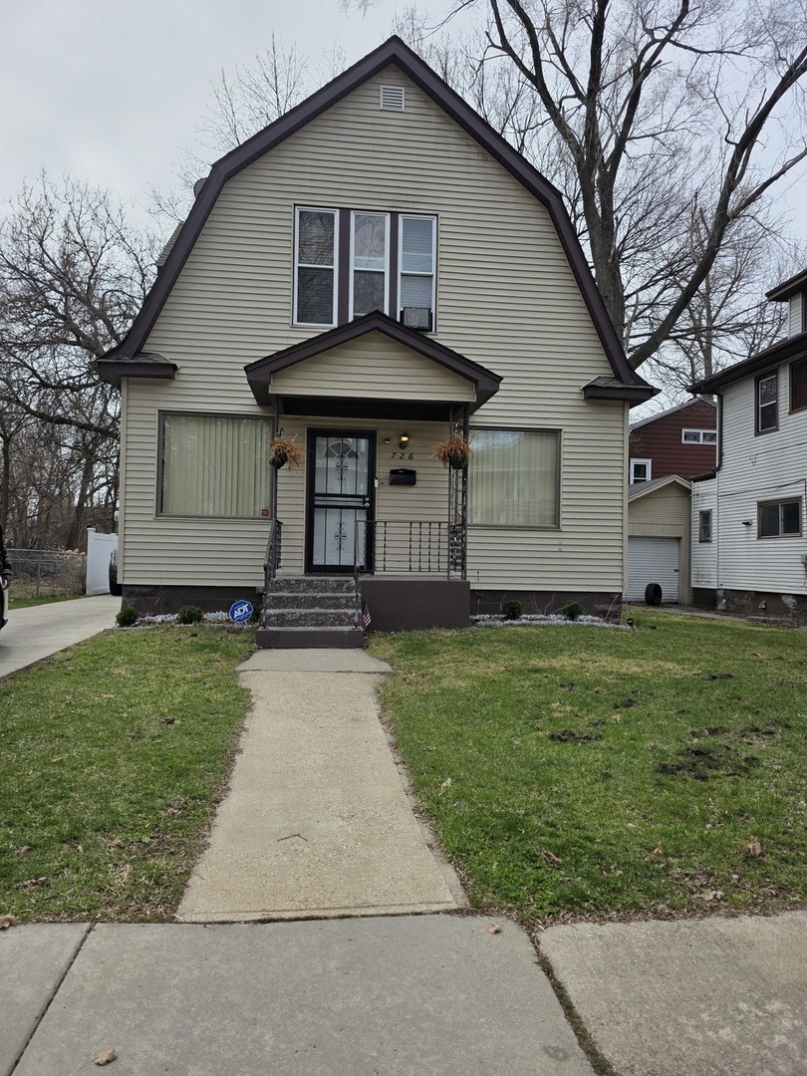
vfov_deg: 73.9
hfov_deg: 58.9
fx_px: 715
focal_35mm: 23
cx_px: 404
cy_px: 538
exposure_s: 1/7944
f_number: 1.7
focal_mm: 6.3
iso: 80
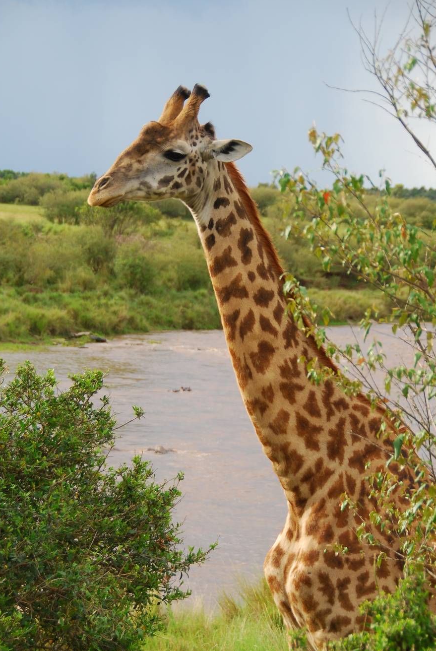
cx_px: 197
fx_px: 2317
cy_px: 379
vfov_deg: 16.0
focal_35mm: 128
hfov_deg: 10.7
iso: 200
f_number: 5
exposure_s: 1/125
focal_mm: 70
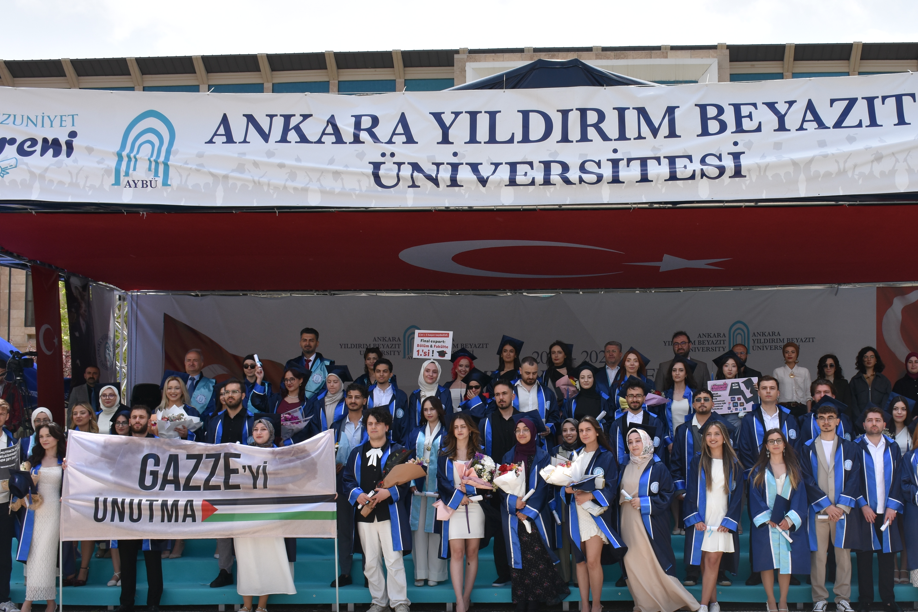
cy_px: 348
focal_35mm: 46
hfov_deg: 42.5
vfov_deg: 29.2
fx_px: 1173
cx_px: 565
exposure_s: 1/500
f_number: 8
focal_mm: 22
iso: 200
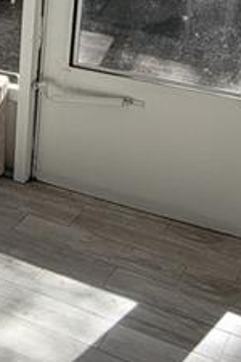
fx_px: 723
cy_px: 60
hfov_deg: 17.8
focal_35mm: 72
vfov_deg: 27.4
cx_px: -69
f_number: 2.2
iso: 40
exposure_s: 1/344
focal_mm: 1.74
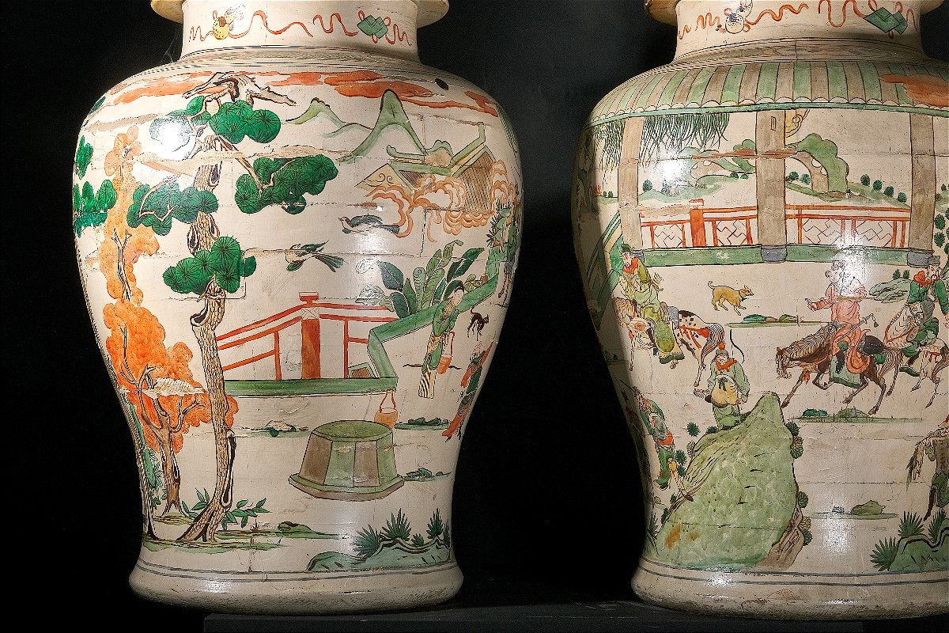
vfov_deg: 21.9
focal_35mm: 62
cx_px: 474
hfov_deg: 32.4
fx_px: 1634
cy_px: 316
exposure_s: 1/250
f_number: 14
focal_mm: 41.1
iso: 200
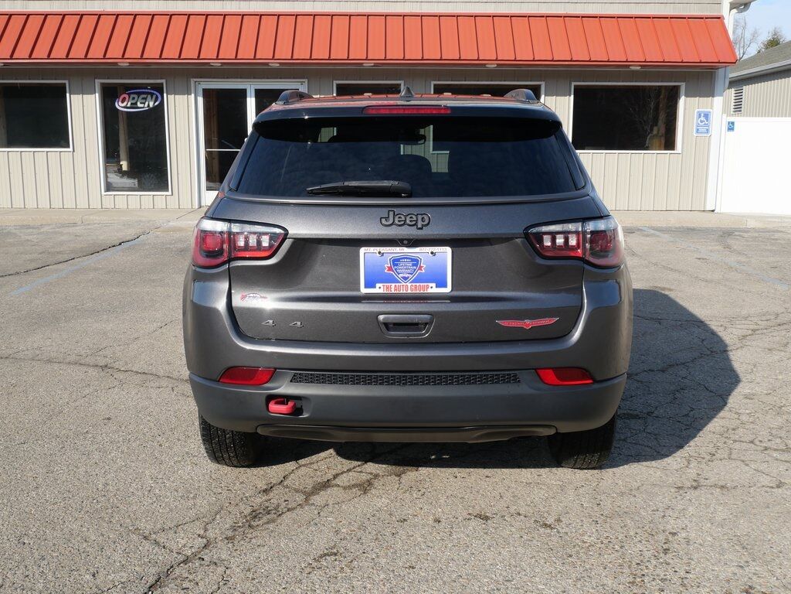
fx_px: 777
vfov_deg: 41.8
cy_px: 297
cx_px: 396
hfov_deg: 54.0
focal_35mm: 34
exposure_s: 1/320
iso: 200
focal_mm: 17
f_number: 8
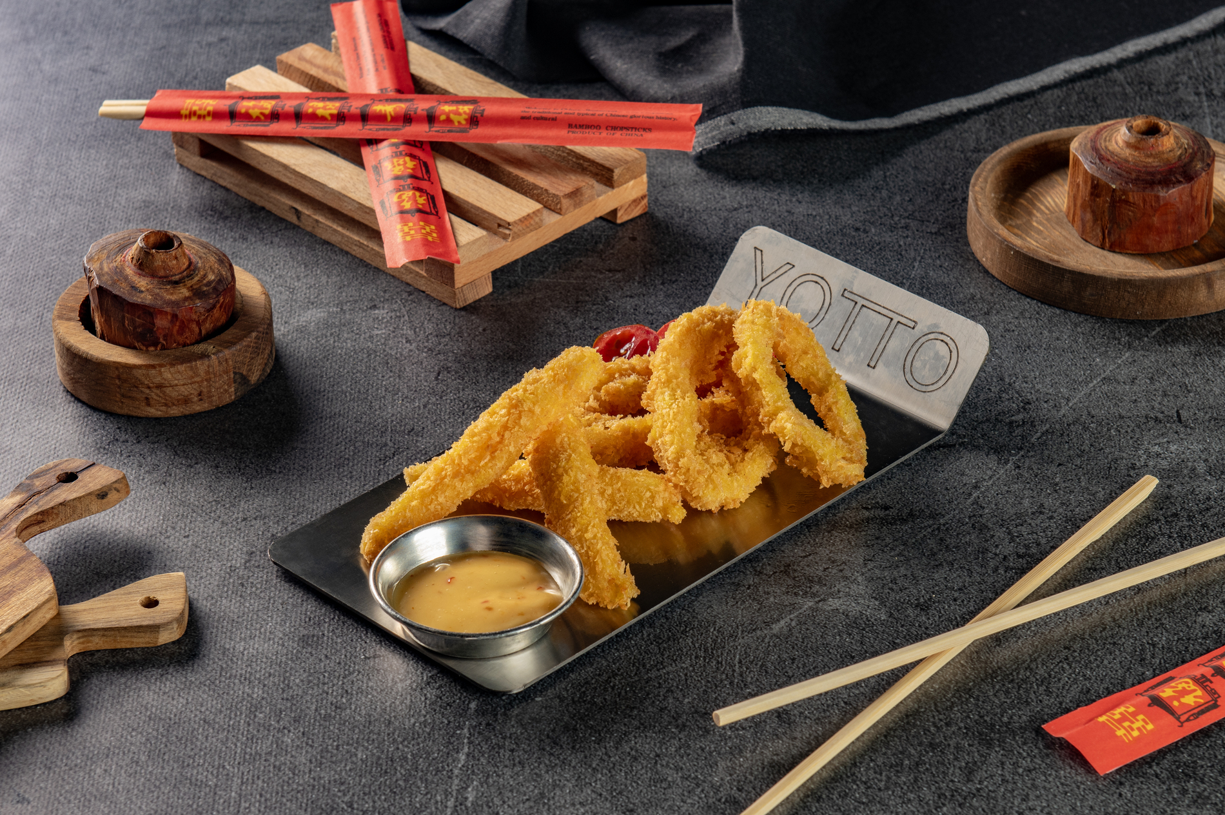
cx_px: 612
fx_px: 3571
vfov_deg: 13.0
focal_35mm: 105
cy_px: 408
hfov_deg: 19.5
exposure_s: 1/160
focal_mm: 70
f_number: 11
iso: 100
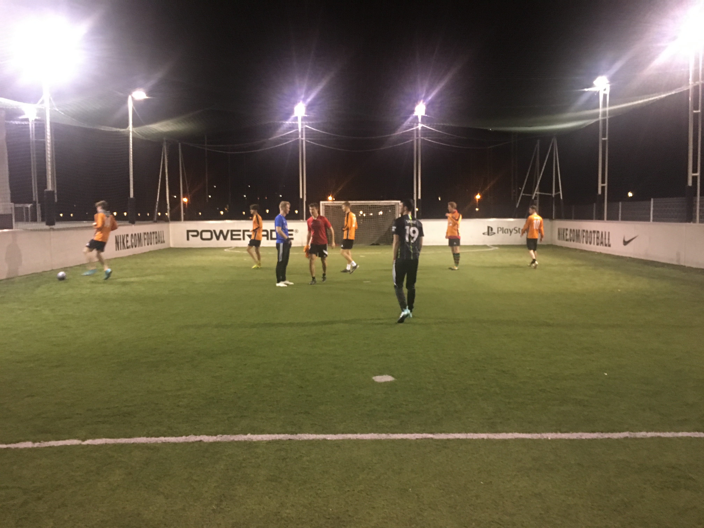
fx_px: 590
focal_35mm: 29
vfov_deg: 48.2
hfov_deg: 61.7
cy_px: 264
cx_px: 352
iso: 250
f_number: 2.2
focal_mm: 4.15
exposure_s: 1/17
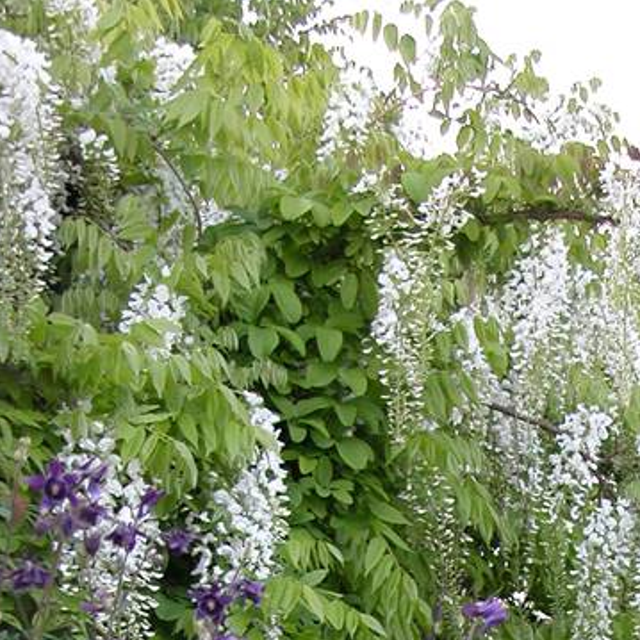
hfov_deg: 12.8
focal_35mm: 136
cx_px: 556
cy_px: 882
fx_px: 2845
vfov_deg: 12.4
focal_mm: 13.7
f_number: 3.1
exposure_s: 1/77.6
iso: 100
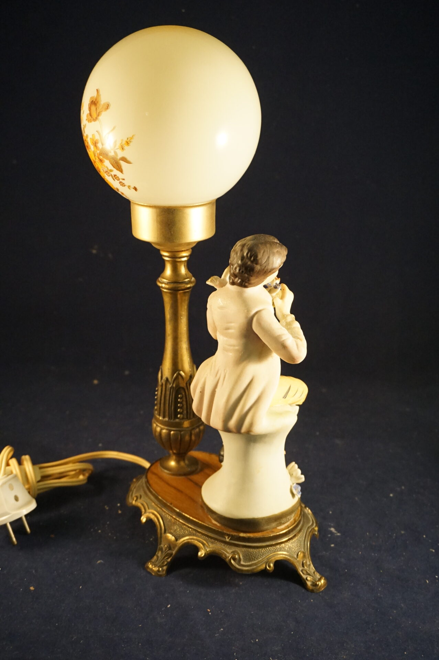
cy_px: 330
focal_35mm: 42
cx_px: 220
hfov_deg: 31.8
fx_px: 769
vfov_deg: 46.4
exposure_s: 1/160
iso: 3200
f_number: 4.5
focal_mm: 28
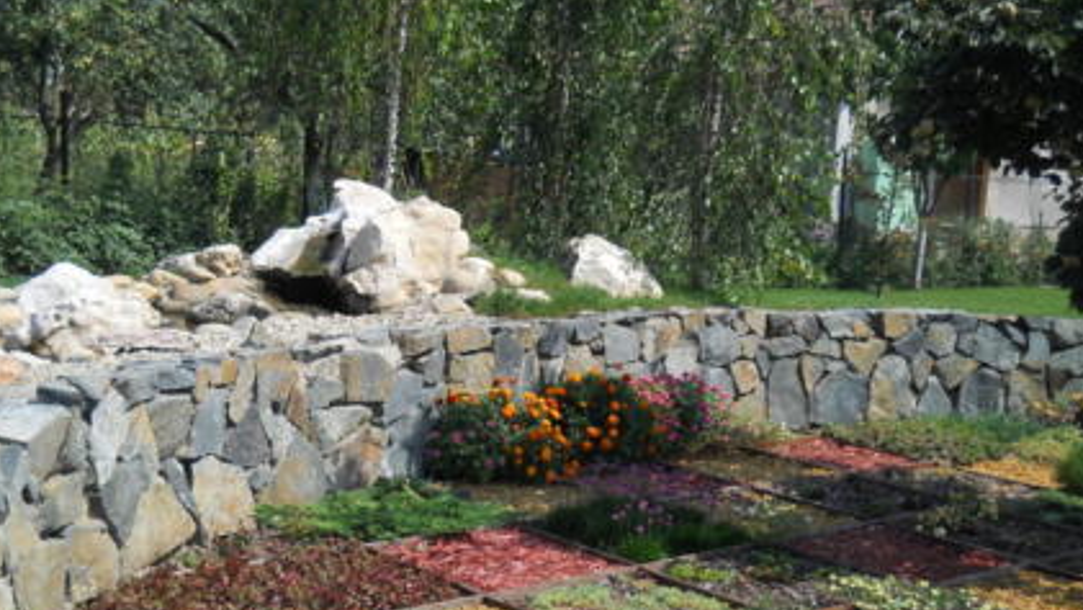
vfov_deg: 22.5
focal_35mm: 53
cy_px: 411
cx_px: 468
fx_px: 1522
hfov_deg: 39.1
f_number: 5.5
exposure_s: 1/320
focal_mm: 6.72
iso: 80
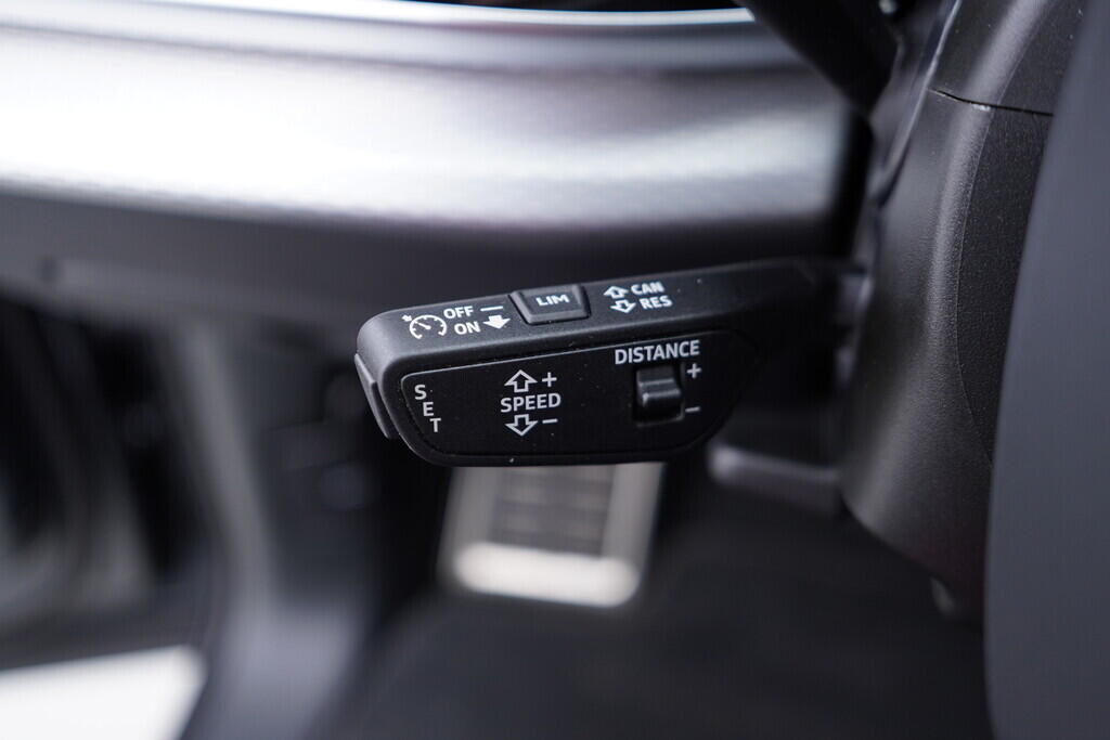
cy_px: 370
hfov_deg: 53.1
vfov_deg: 36.9
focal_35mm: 36
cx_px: 555
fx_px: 1110
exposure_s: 1/40
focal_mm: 24
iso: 320
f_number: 2.8
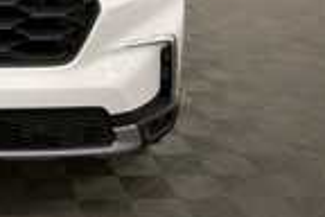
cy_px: -27
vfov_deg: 17.5
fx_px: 677
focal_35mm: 75
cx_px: -61
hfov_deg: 24.5
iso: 800
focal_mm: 18
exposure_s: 1/200
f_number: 5.3
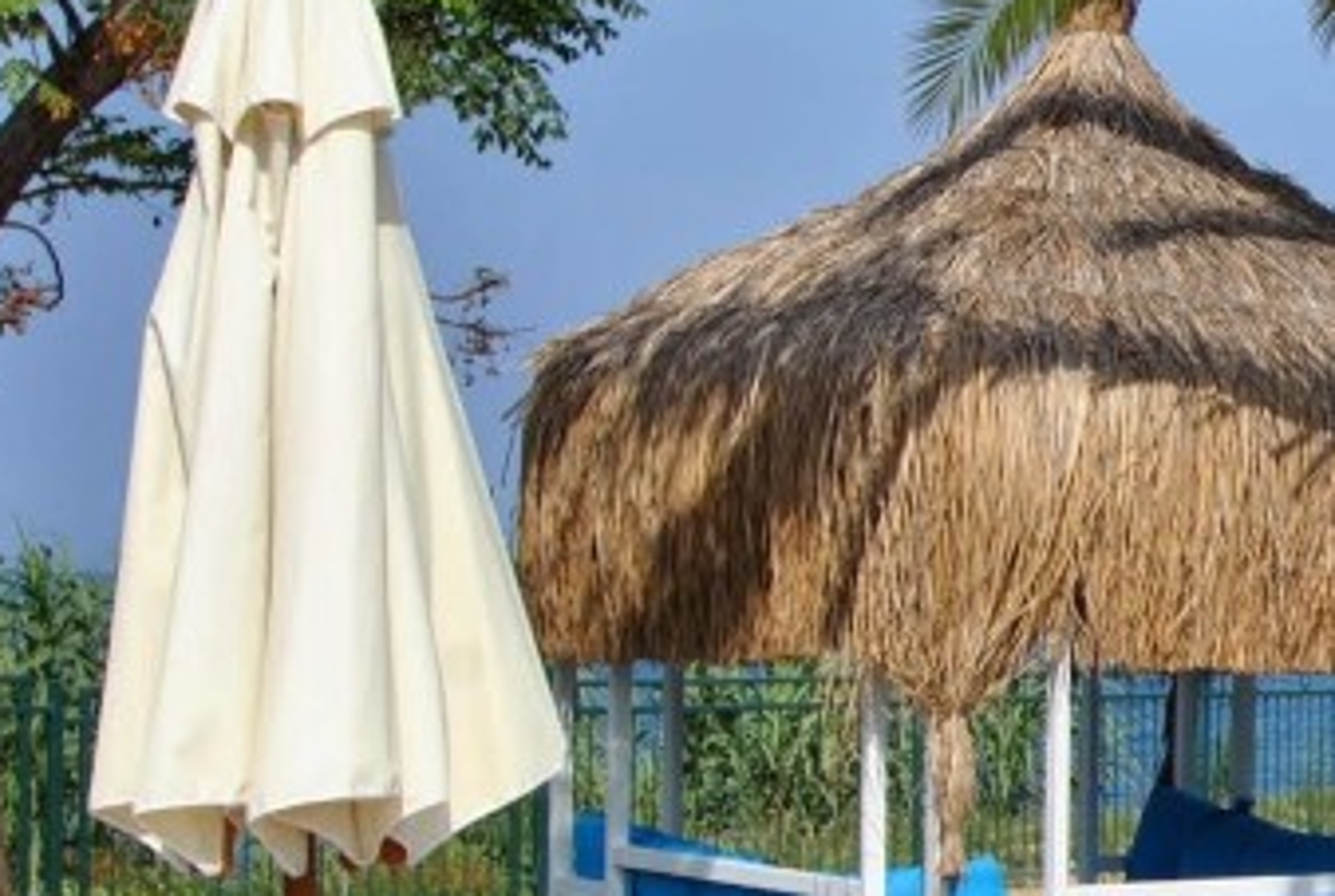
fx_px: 4534
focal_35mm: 122
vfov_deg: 11.3
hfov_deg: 15.2
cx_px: 2115
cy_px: 596
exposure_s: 1/250
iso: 100
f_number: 8
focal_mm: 24
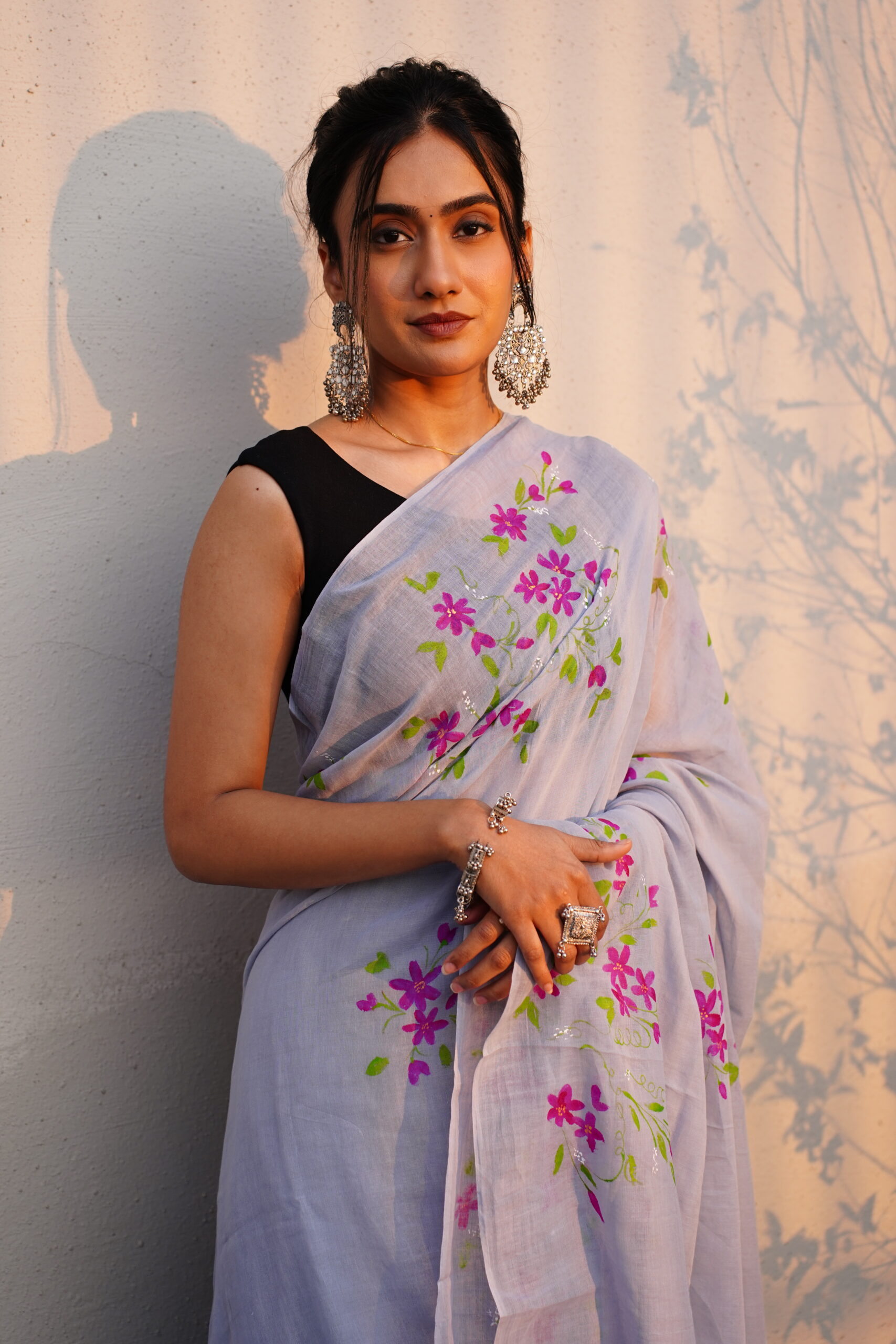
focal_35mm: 74
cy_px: 672
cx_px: 448
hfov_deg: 18.4
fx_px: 2762
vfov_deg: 27.3
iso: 500
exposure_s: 1/400
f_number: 3.5
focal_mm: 74
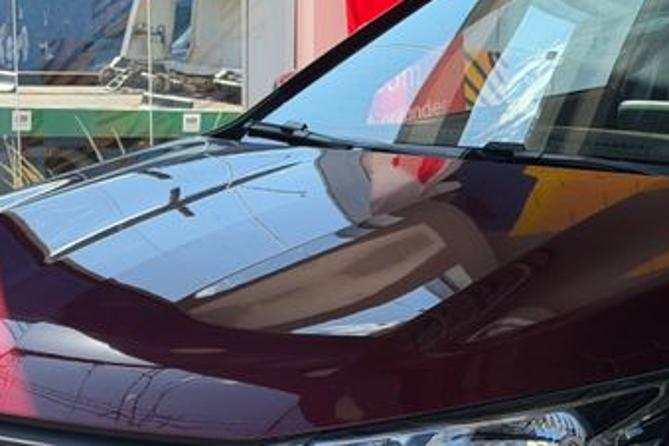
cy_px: 482
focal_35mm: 113
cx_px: 391
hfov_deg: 18.1
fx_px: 2100
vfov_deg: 11.9
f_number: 1.78
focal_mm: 6.76
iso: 80
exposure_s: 1/2088
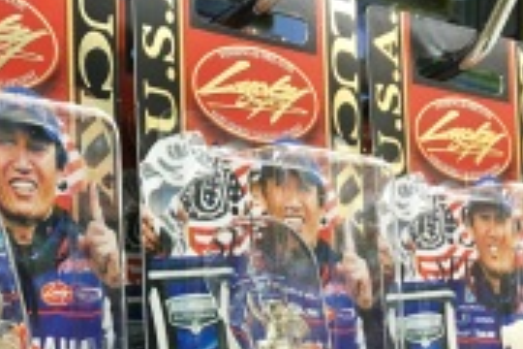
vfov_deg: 17.7
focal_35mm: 75
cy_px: 349
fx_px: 1089
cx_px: 67
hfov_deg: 26.2
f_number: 2.2
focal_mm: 4.15
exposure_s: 1/33
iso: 80
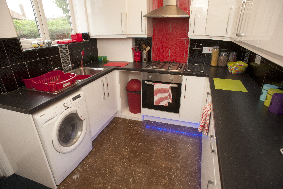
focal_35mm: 20
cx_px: 142
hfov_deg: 84.0
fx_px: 157
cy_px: 94
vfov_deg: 61.9
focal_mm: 20
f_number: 5
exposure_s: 1/30
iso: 320
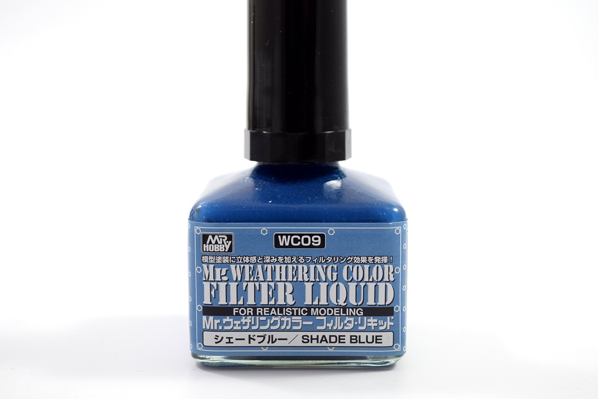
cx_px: 299
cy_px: 200
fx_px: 1146
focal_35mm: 69
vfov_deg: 19.7
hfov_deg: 29.2
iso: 160
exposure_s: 1/15
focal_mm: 46
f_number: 7.1
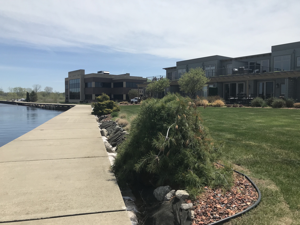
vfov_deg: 49.7
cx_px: 150
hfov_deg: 63.4
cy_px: 112
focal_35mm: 28
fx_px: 243
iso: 20
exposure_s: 1/4000
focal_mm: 3.99
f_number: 1.8
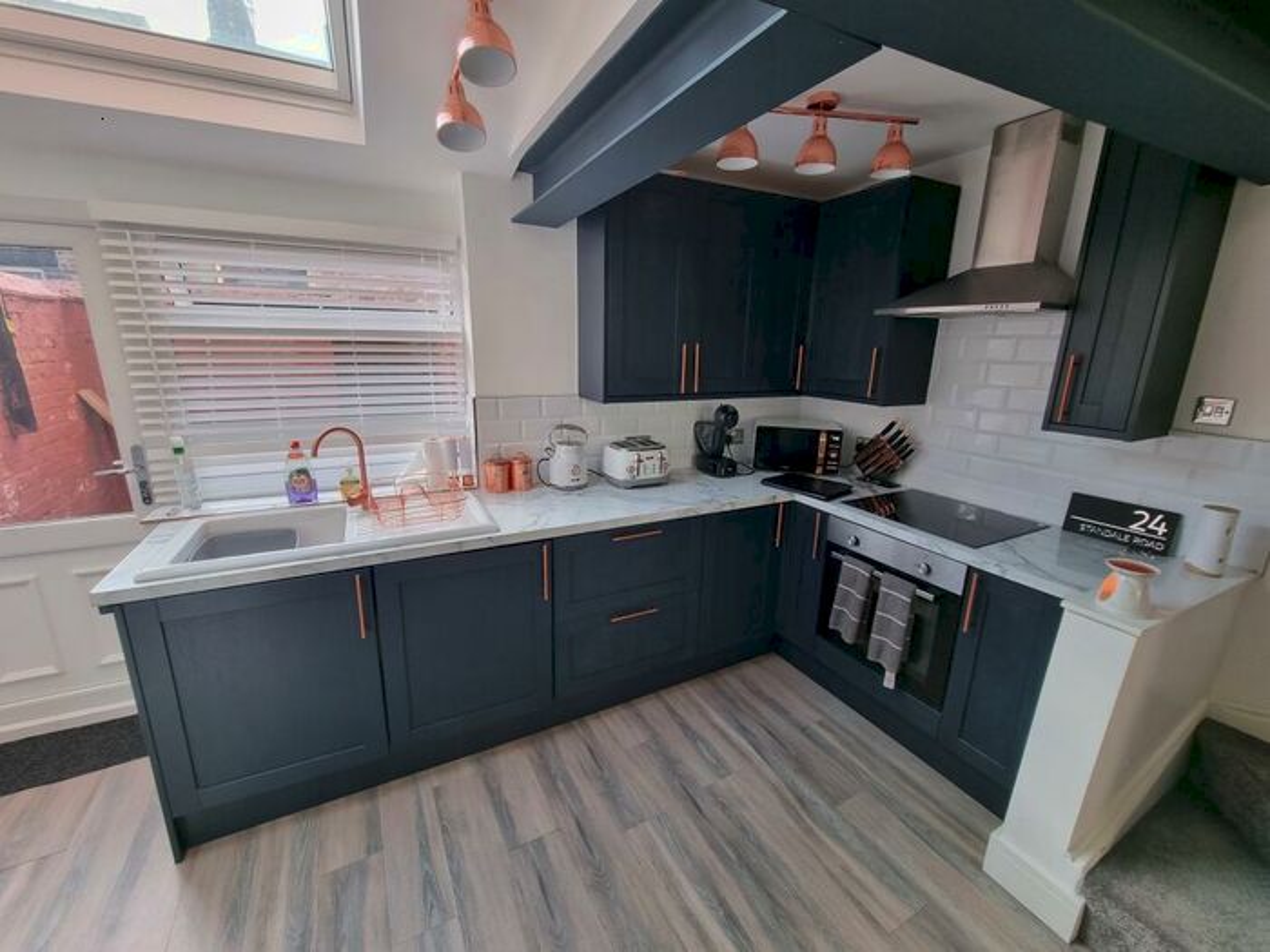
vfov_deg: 89.9
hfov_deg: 106.2
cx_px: 635
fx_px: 477
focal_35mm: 13
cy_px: 476
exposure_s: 1/50
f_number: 2.2
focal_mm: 2.2
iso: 50
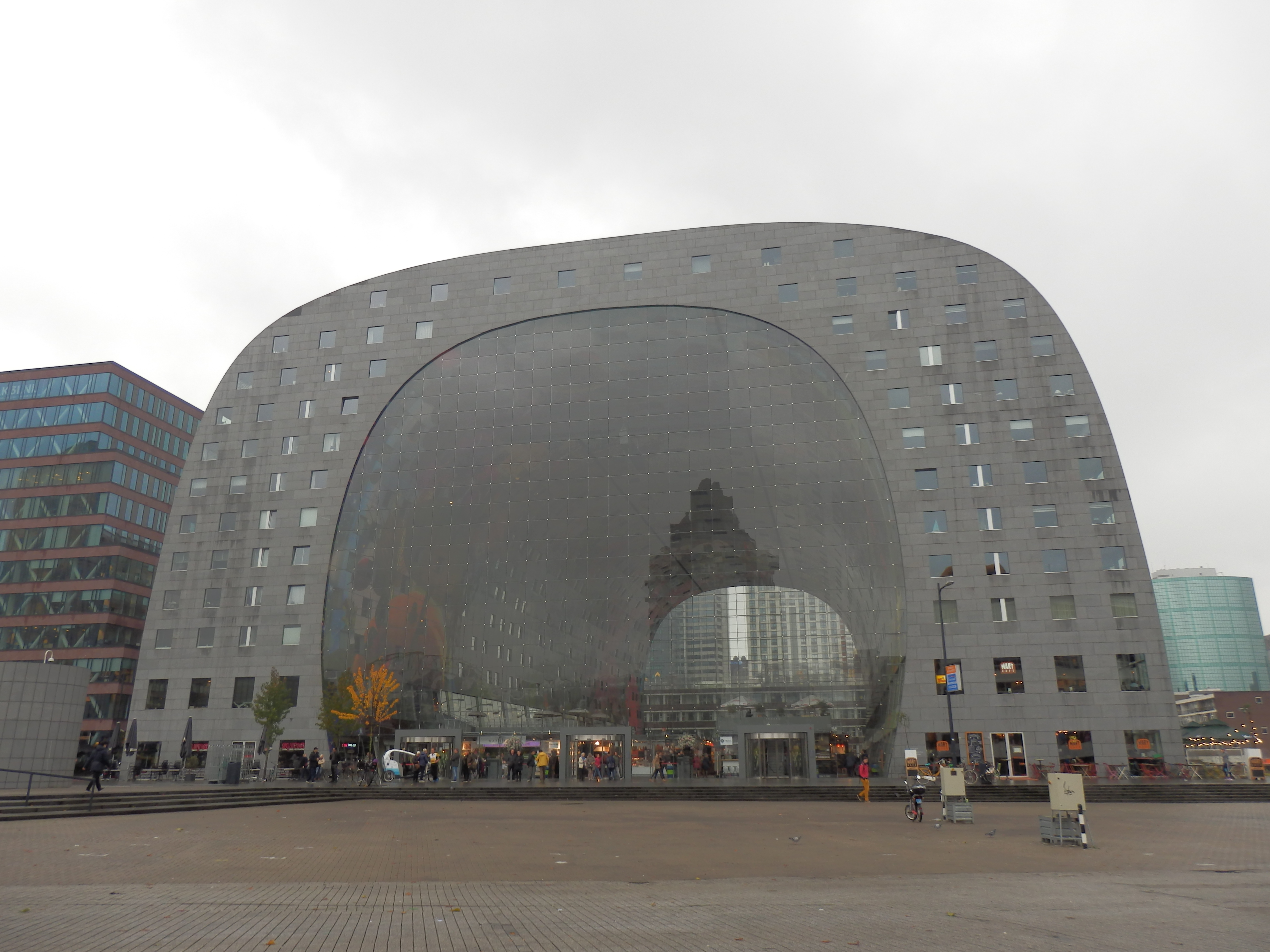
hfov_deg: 69.4
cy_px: 476
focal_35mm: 25
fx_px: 917
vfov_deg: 54.9
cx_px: 635
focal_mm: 4.5
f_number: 3
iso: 80
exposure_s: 1/100
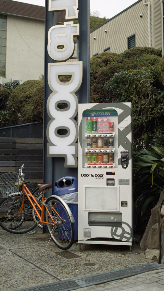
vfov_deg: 42.1
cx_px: 74
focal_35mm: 49
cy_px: 133
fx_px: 379
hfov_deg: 24.4
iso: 100
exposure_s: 1/320
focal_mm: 24.2
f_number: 2.8
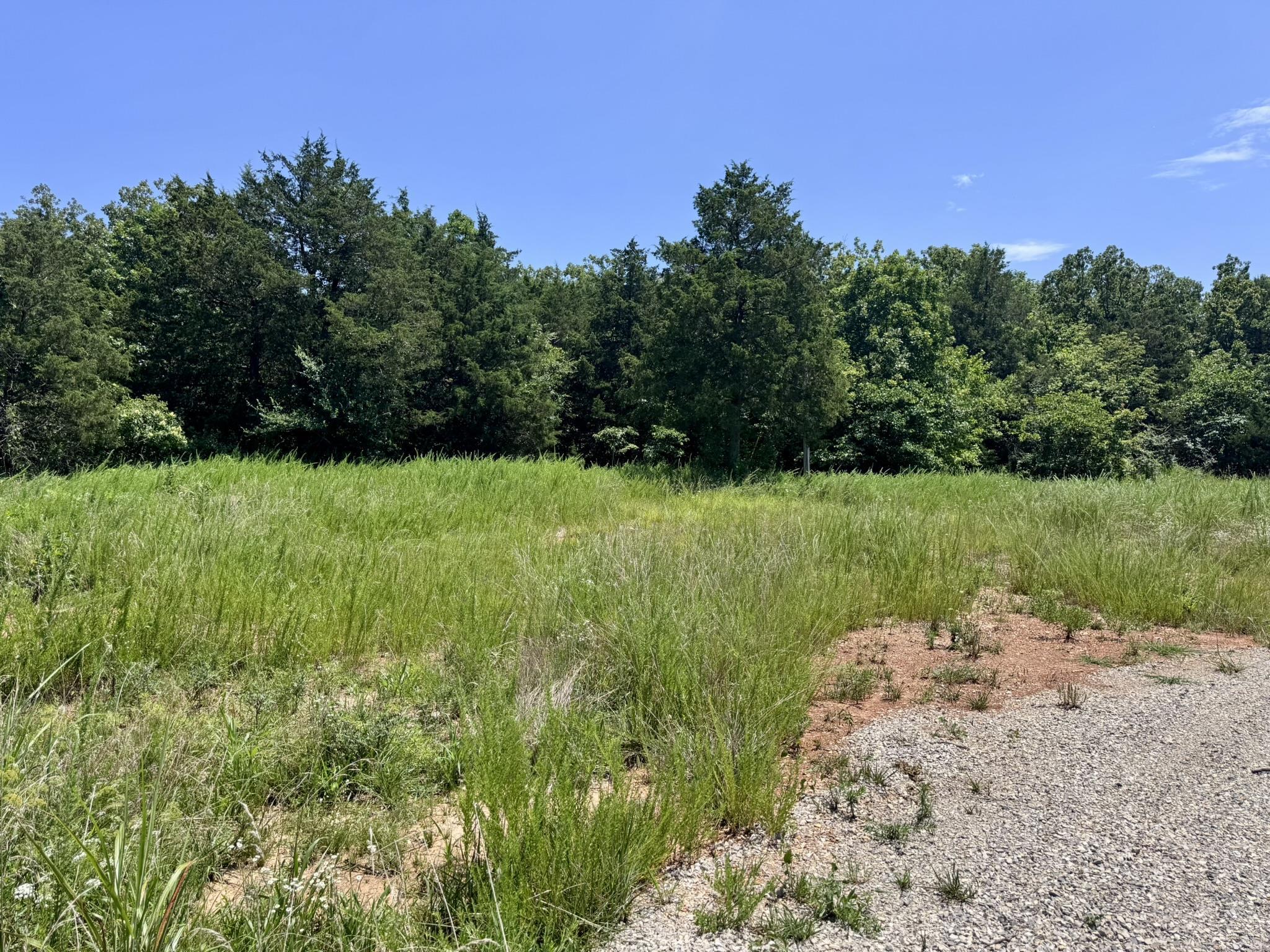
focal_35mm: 24
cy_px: 476
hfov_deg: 71.6
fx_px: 881
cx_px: 635
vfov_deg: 56.8
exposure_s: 1/3597
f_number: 1.78
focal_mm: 6.76
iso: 80
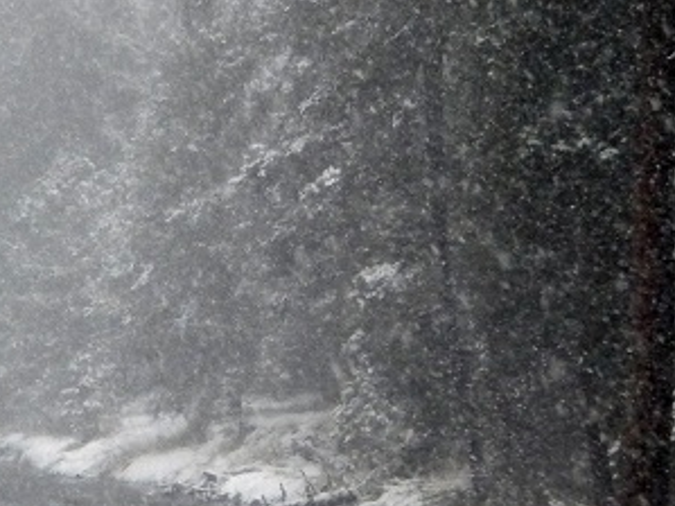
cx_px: -45
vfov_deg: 5.6
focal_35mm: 263
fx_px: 5126
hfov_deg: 7.5
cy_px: 560
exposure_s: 1/138
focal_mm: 18.9
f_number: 5.9
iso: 405
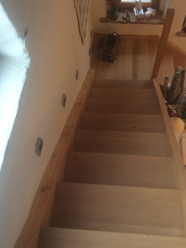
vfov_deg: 49.8
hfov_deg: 38.6
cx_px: 104
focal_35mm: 37
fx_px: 265
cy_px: 99
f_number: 2.2
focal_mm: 4.15
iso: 125
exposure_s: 1/33
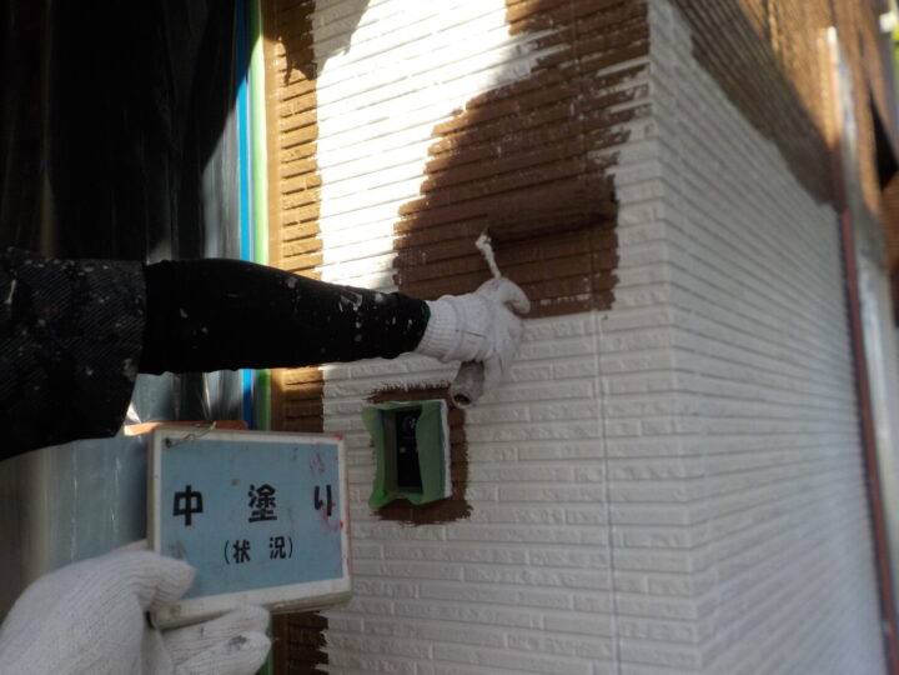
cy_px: 338
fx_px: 779
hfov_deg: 60.0
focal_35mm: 30
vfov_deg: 46.8
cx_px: 450
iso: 125
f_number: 3.3
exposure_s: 1/200
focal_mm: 4.1
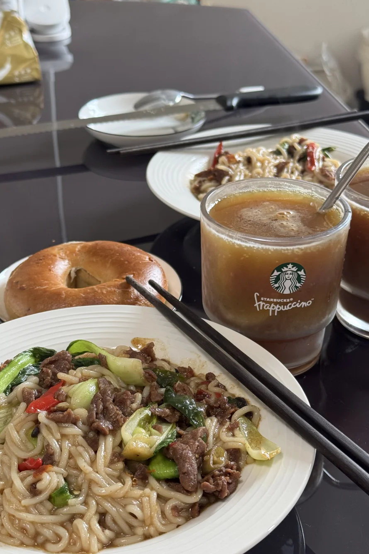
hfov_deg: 25.1
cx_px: 177
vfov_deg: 36.9
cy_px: 292
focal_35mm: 54
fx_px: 830
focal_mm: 6.76
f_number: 1.78
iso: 100
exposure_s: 1/50
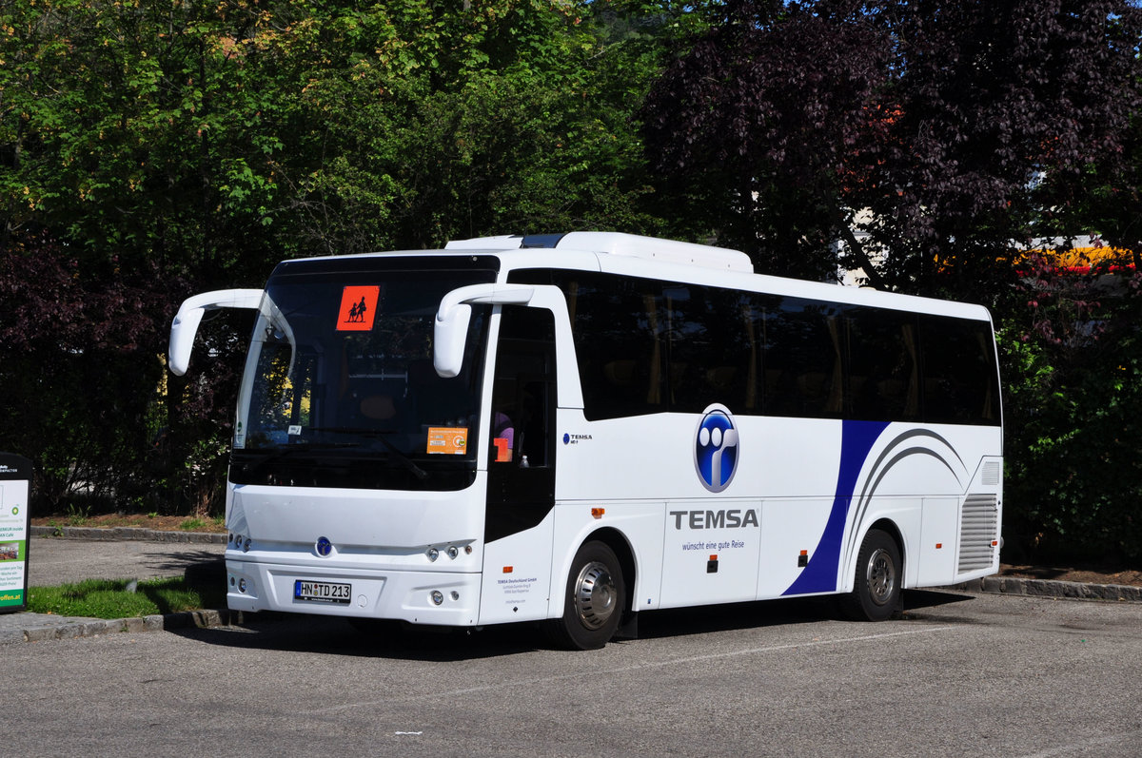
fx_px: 2281
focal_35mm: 72
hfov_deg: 28.1
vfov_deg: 18.9
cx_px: 571
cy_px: 379
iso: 200
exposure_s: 1/400
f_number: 10
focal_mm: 48
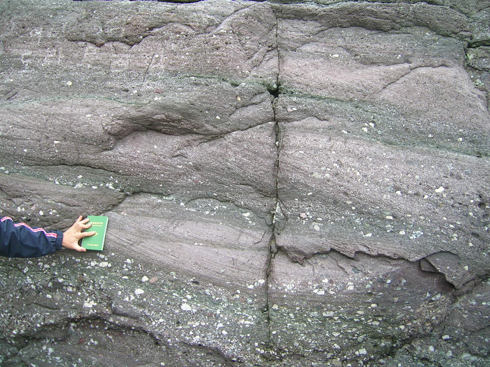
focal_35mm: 35
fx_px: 495
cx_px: 245
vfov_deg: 40.7
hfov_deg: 52.6
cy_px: 184
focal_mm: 5.4
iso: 50
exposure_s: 1/83.7
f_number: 2.8
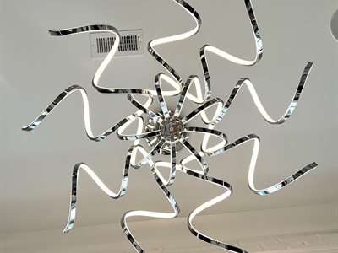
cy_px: 126
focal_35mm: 26
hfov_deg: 67.3
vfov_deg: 53.1
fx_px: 254
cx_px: 169
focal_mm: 5.7
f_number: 1.5
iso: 50
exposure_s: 1/753
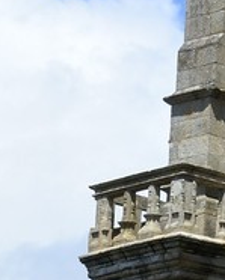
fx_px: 3485
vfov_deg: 4.6
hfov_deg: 3.6
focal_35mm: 419
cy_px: 57
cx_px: 793
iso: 200
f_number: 11
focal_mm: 52
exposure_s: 1/250
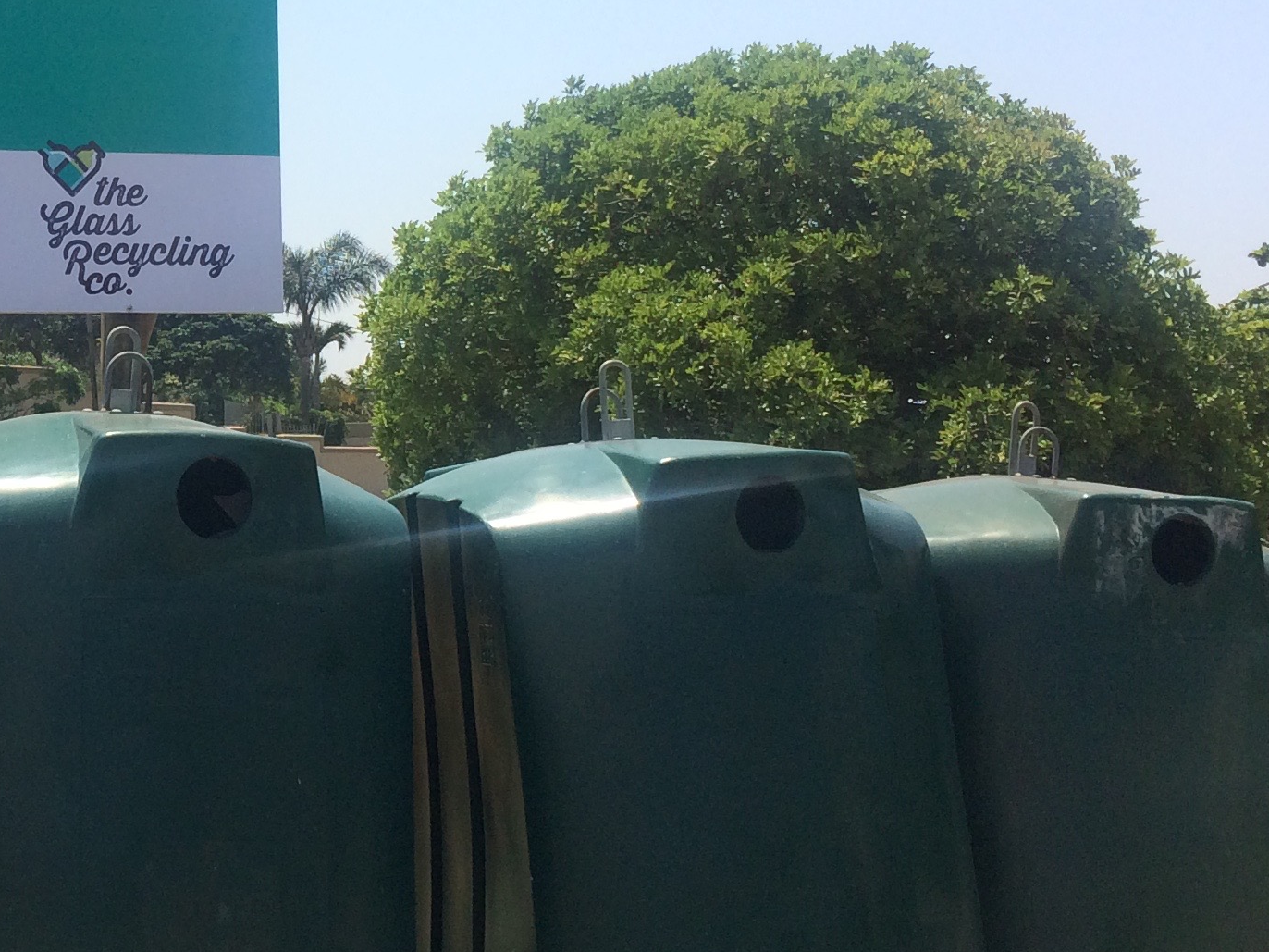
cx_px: 56
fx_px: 2529
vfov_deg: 21.2
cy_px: 302
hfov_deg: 26.9
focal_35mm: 69
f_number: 2.2
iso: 32
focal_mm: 4.15
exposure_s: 1/2160
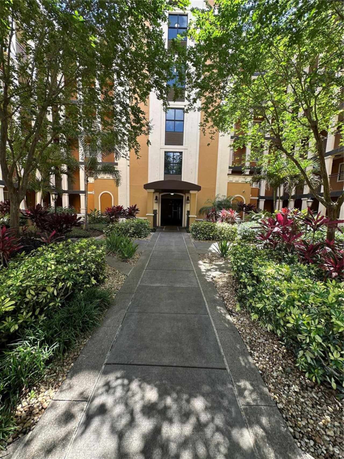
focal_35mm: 14
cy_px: 230
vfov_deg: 102.1
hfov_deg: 85.7
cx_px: 172
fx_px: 185
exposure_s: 1/179
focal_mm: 2.22
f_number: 2.2
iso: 40
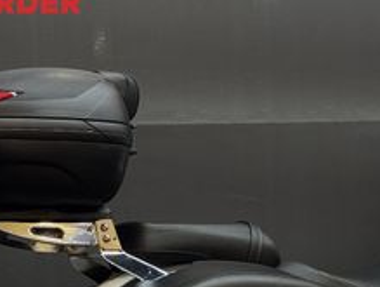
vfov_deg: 10.5
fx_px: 1539
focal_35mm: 140
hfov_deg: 13.9
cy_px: 292
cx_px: 373
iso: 64
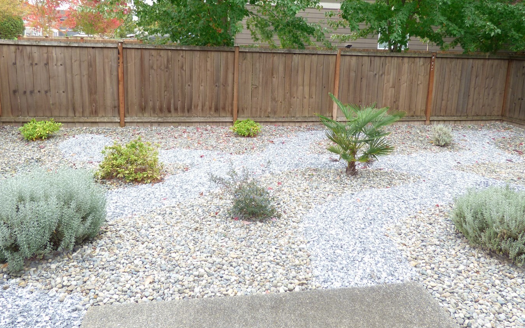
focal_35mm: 25
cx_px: 262
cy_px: 111
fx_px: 358
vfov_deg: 48.5
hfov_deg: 72.5
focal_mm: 3.58
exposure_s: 1/125
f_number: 2.8
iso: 100
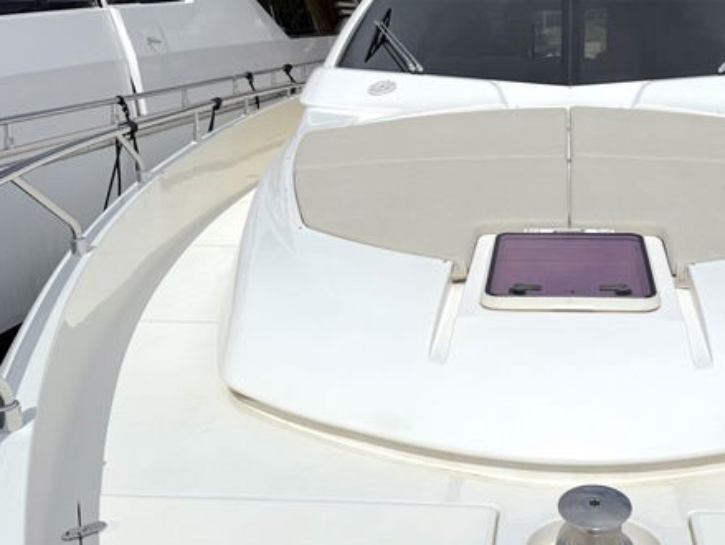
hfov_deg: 46.3
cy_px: 201
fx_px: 817
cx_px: 532
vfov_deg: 36.6
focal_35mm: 39
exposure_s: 1/32258
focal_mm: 6.76
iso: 64
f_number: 1.78
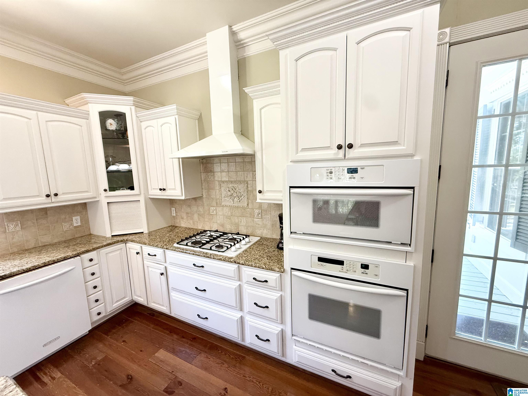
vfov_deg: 85.7
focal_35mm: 14
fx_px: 214
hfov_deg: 102.1
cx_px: 264
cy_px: 198
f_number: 2.2
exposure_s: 1/120
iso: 250
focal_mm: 2.22
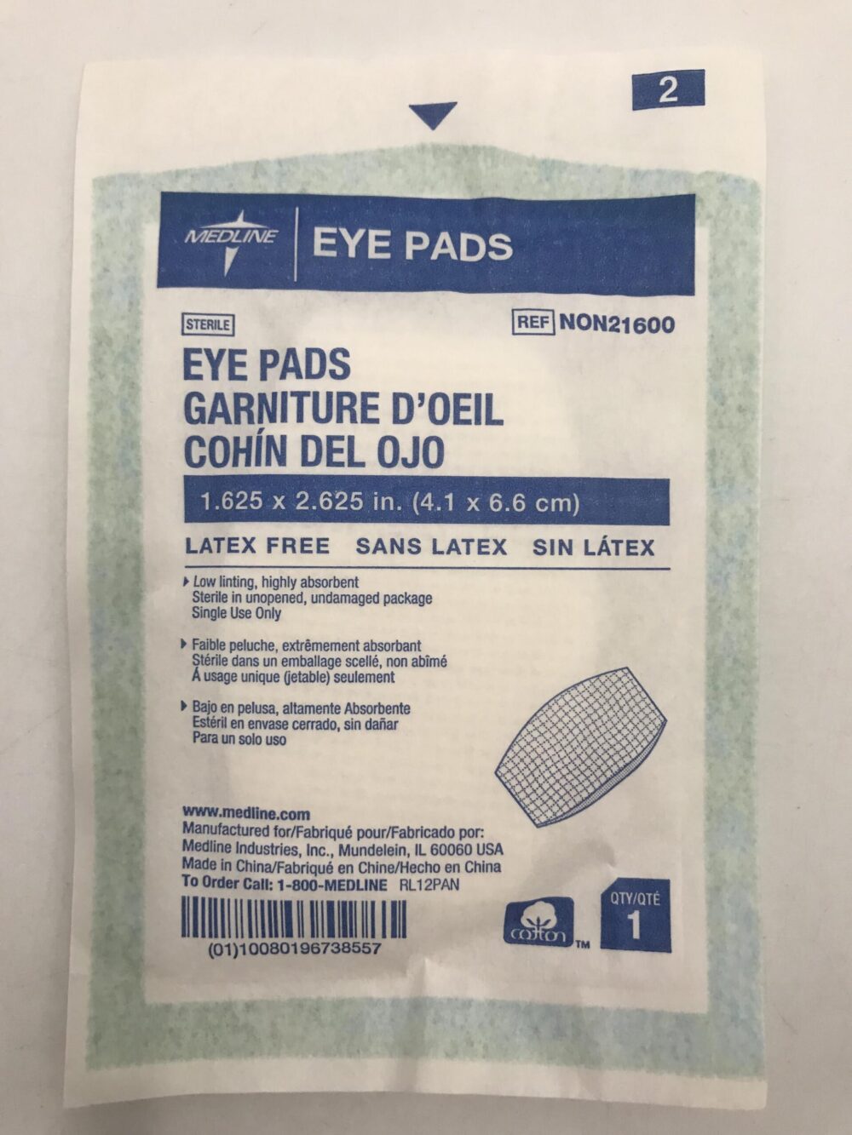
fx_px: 919
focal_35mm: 28
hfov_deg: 49.8
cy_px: 568
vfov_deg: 63.4
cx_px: 426
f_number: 1.8
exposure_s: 1/40
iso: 25
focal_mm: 3.99
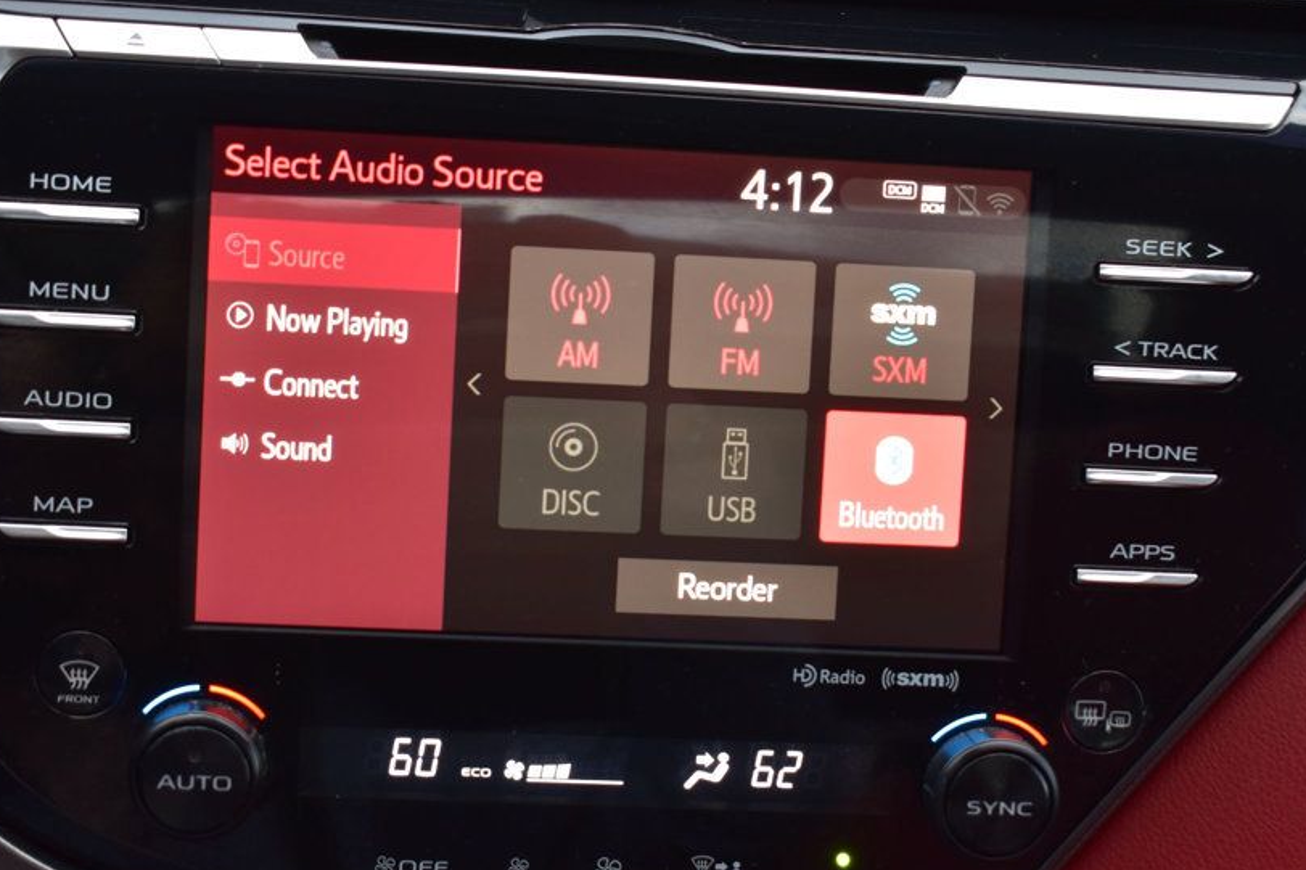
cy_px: 404
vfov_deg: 23.1
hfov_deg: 34.1
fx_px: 2126
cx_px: 619
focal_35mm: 59
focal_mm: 31
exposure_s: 1/15
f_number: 6.3
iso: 720
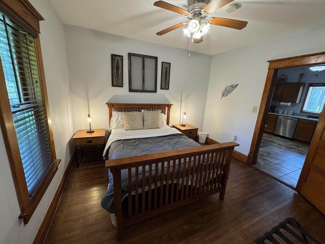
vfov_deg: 85.7
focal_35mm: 14
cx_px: 162
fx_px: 131
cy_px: 122
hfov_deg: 102.1
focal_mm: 2.22
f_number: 2.2
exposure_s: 1/60
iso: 250
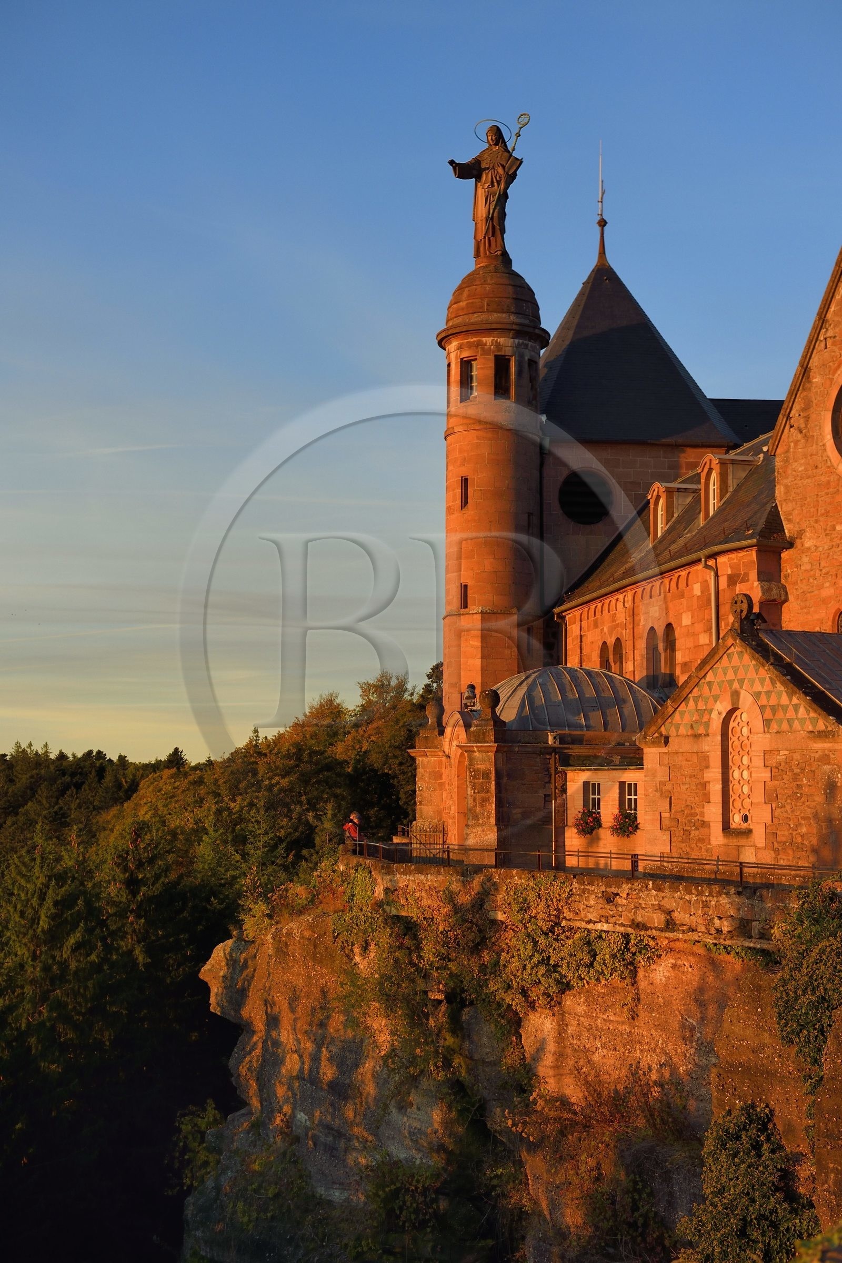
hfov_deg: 28.1
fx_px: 1684
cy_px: 632
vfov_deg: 41.1
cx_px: 421
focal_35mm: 48
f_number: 5
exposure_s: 1/640
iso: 400
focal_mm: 48
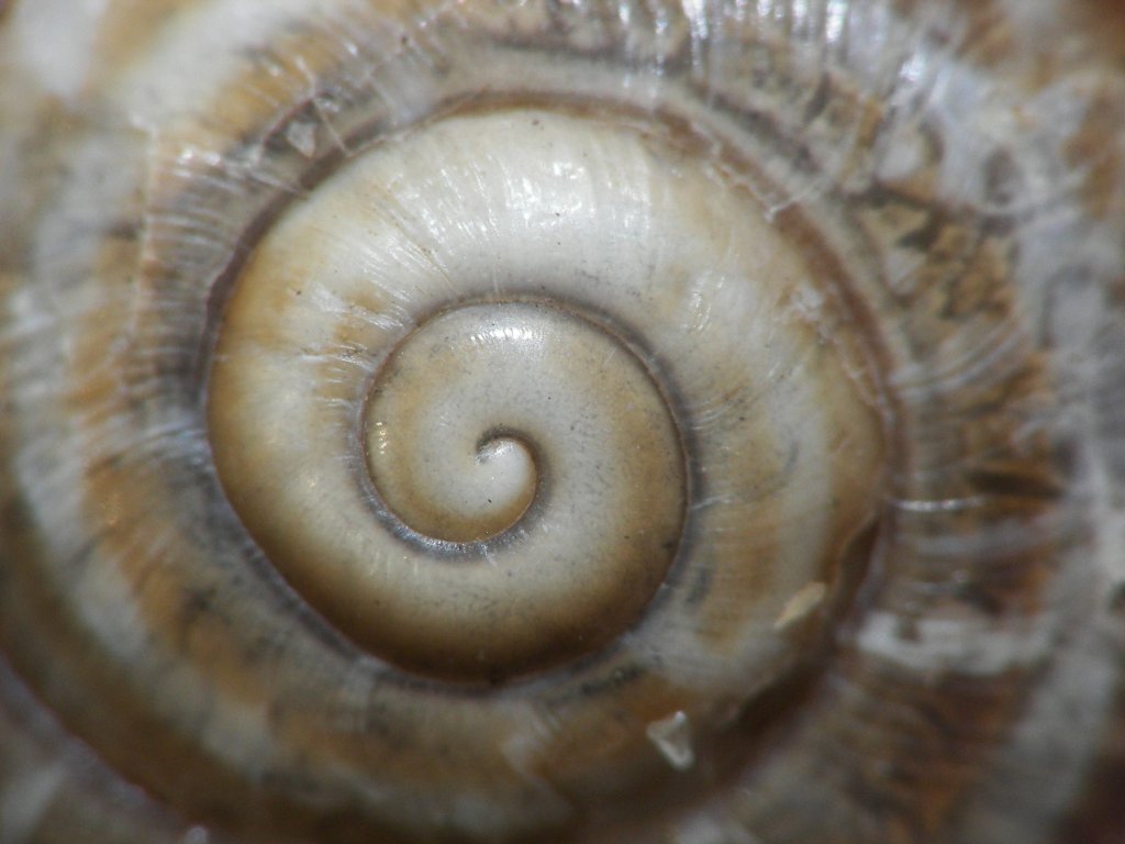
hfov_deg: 5.8
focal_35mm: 343
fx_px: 11147
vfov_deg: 4.3
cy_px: 422
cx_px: 562
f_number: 8
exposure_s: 1/250
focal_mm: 56.8
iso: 100
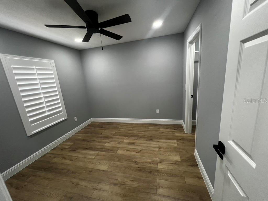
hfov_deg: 106.2
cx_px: 134
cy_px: 100
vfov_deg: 89.9
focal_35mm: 13
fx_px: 101
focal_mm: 1.57
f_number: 1.8
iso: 200
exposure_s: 1/120
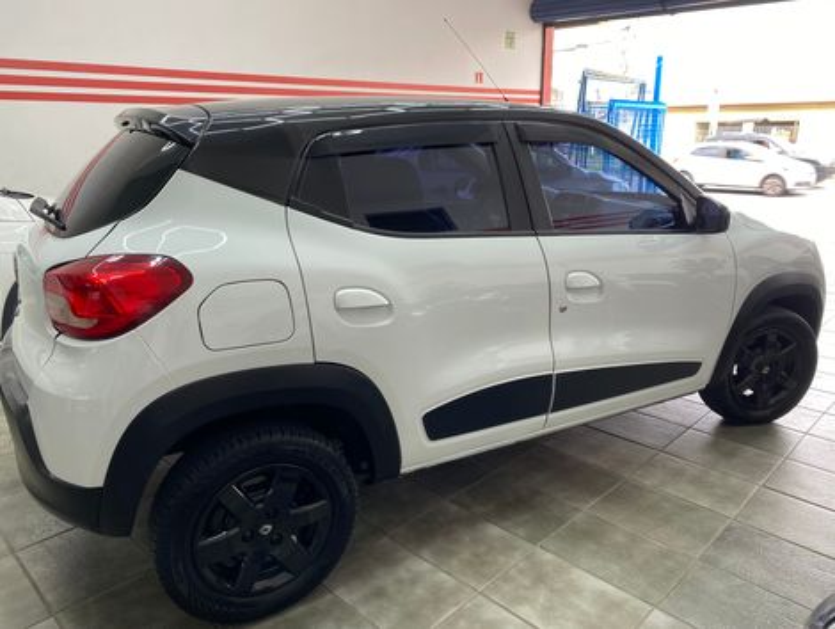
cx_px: 418
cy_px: 314
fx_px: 628
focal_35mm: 26
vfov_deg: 53.2
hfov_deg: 67.2
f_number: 1.8
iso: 80
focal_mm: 4.25
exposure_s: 1/120
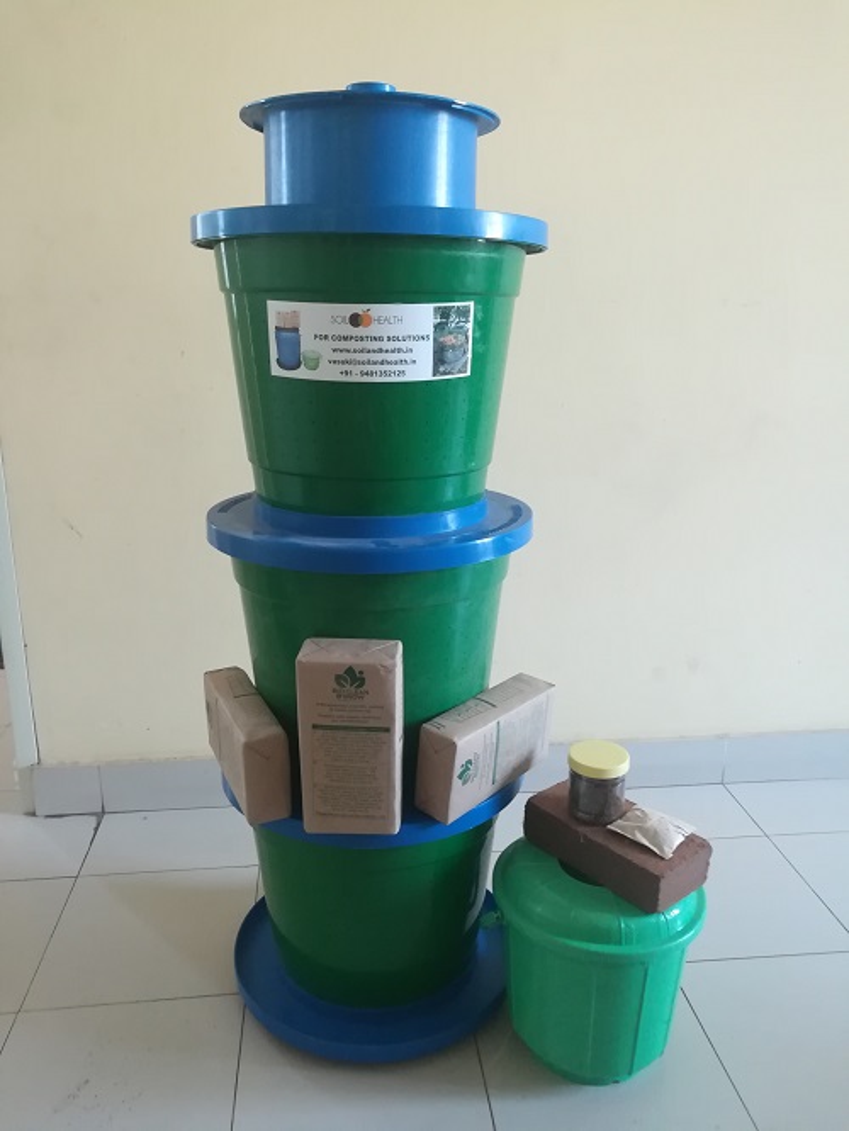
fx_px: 850
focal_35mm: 26
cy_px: 566
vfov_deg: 67.3
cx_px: 424
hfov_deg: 53.1
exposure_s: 1/30
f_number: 2.2
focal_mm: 3.83
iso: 400
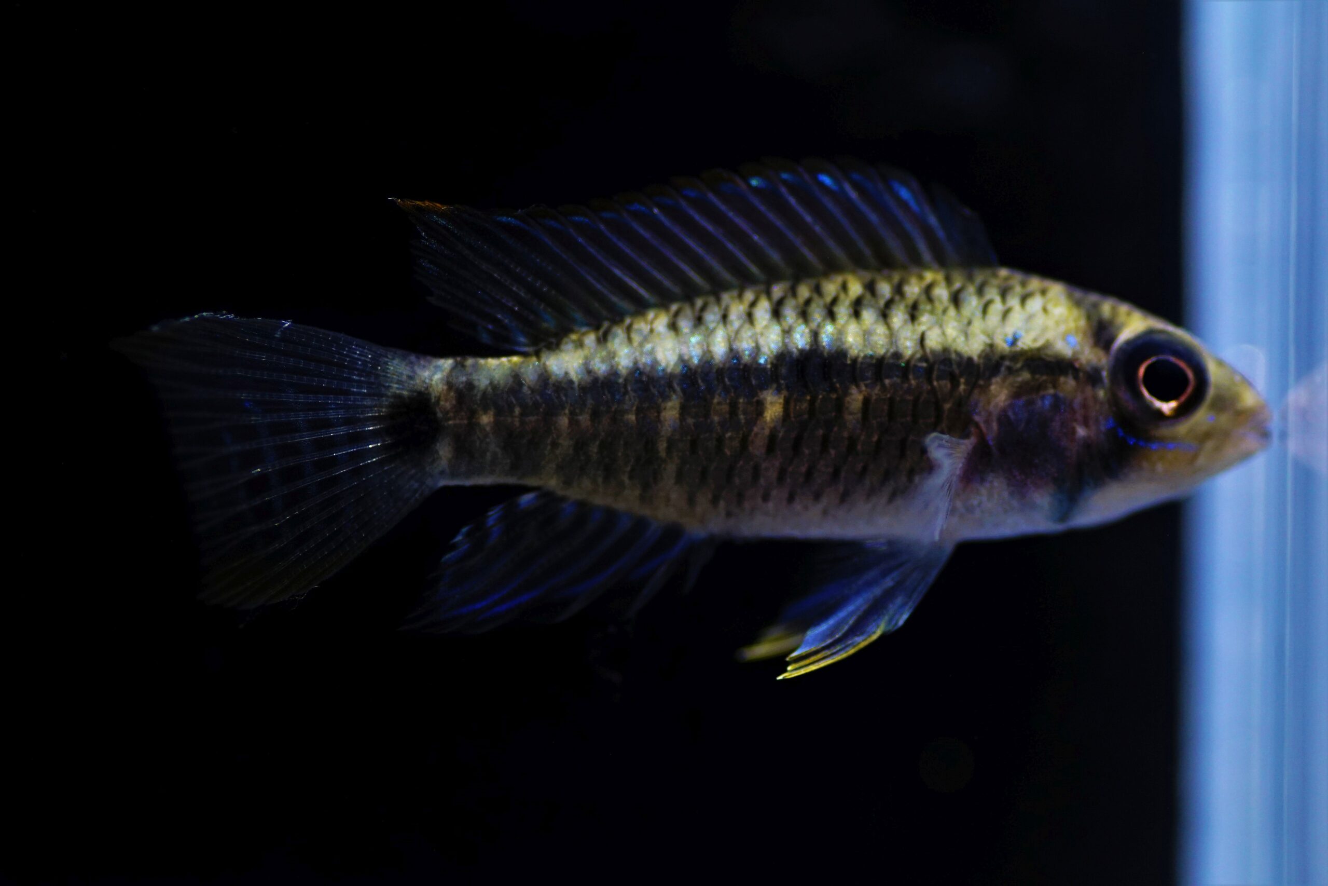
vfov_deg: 10.2
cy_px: 443
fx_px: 4980
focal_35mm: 135
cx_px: 664
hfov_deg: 15.2
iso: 500
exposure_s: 1/800
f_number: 2.8
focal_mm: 90
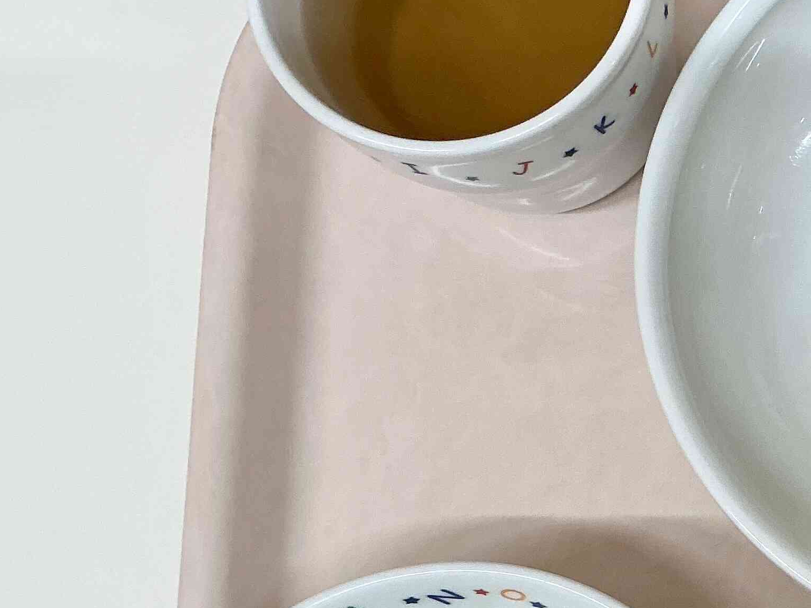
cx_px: 1039
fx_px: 1780
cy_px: 538
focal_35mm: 76
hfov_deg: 23.0
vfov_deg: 19.1
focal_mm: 3
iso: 64
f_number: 1.8
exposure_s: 1/120
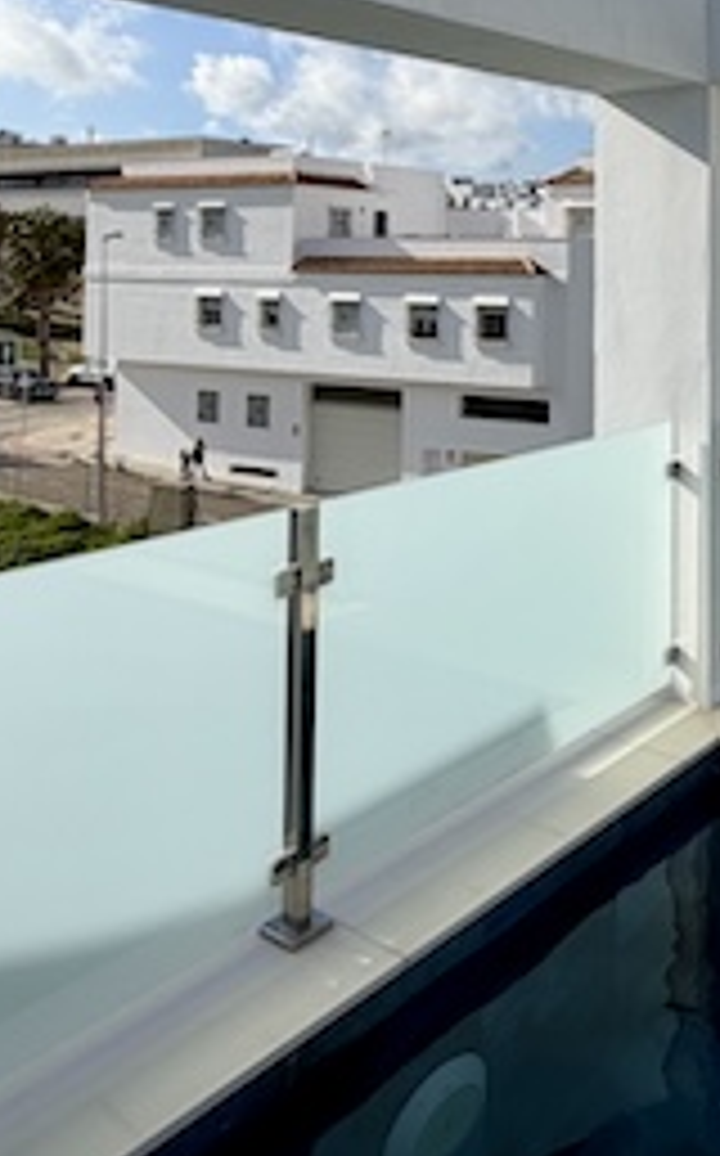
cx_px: 590
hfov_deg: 33.2
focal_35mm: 37
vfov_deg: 49.2
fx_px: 1165
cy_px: 202
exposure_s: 1/1613
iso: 20
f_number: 2.2
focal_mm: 2.22
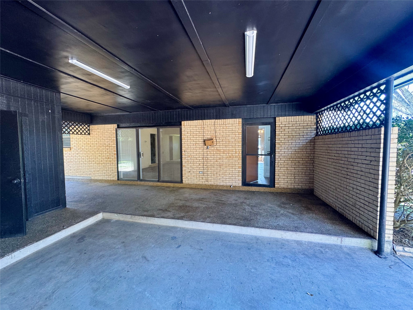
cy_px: 155
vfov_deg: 85.7
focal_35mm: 14
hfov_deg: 102.1
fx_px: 167
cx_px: 206
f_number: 2.2
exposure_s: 1/99
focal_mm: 2.22
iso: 200
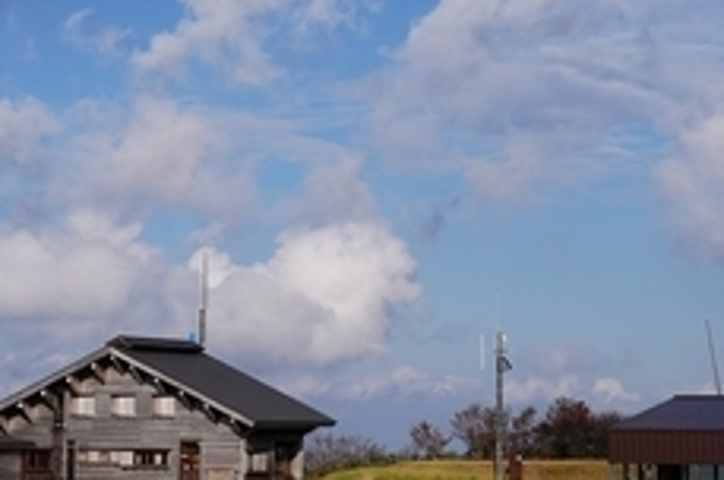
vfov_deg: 13.0
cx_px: 522
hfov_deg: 19.4
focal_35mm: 105
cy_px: 172
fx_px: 2109
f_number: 8
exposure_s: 1/500
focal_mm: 30
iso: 100
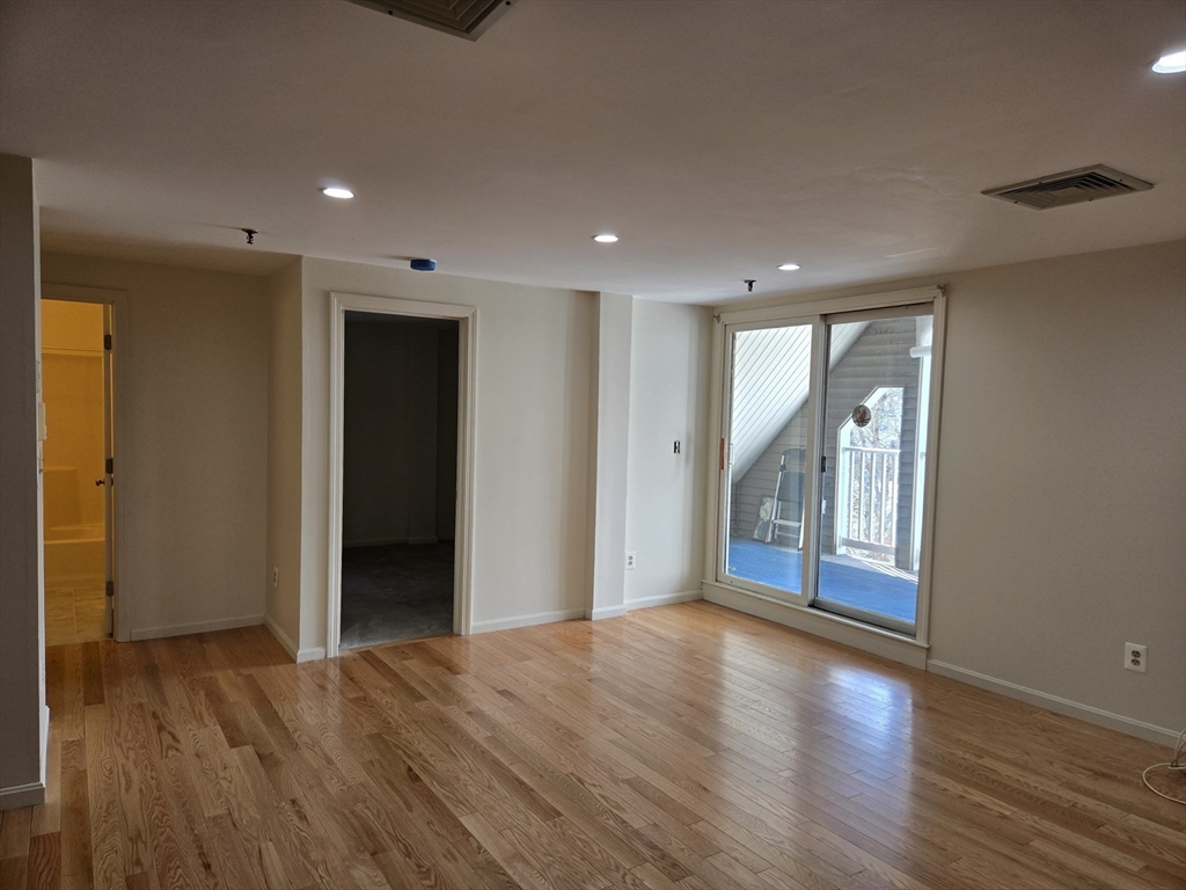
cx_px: 593
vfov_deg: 58.9
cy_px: 445
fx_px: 788
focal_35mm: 23
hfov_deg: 73.9
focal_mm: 5.4
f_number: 1.8
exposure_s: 1/120
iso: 64
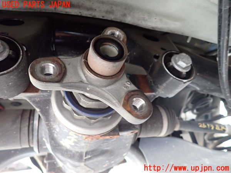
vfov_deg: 54.9
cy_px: 86
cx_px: 116
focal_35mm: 25
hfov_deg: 69.4
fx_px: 167
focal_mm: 4.5
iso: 500
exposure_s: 1/30
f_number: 2
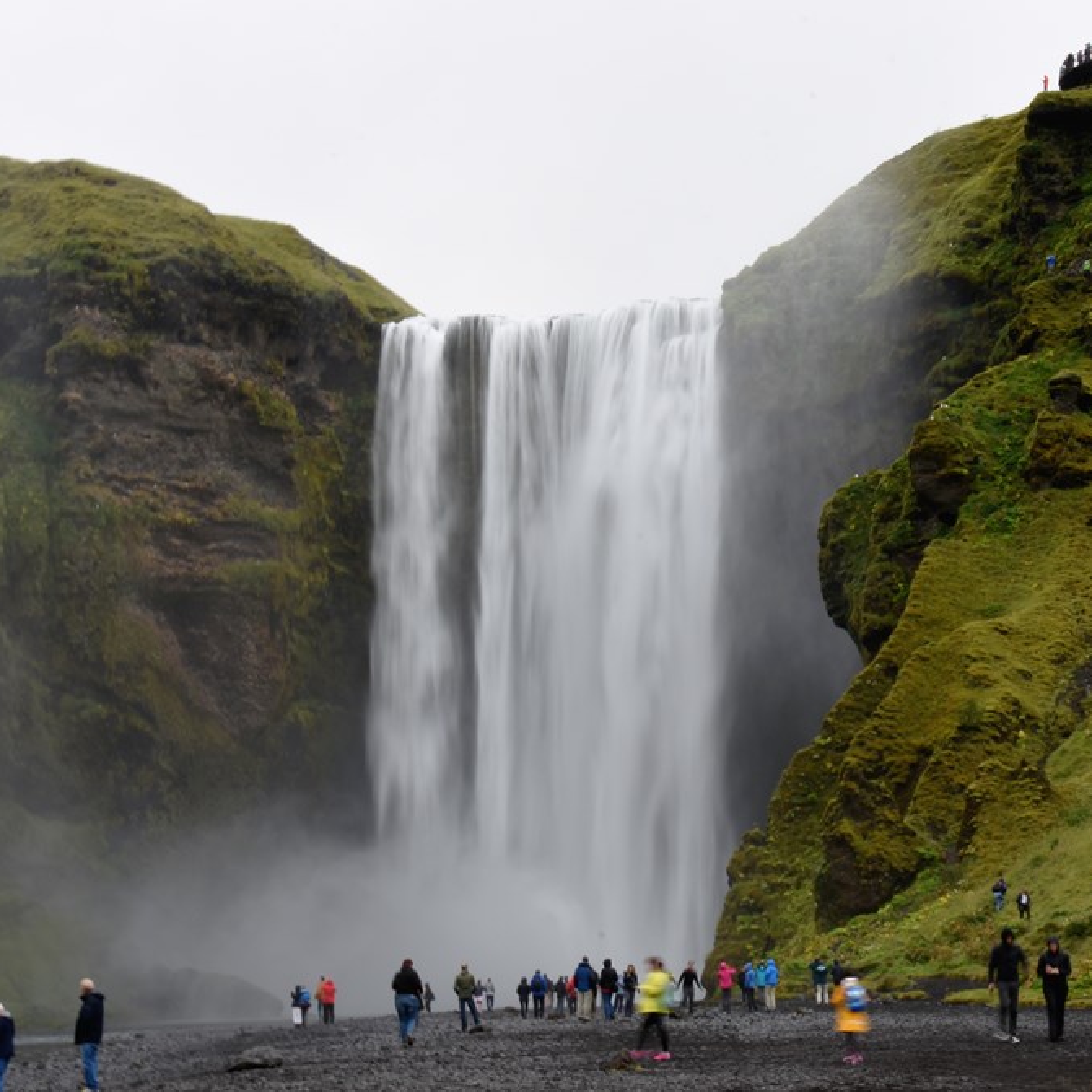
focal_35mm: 70
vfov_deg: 24.7
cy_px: 539
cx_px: 700
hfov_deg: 24.6
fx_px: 2498
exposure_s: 1/4
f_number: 29
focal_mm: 36
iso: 100
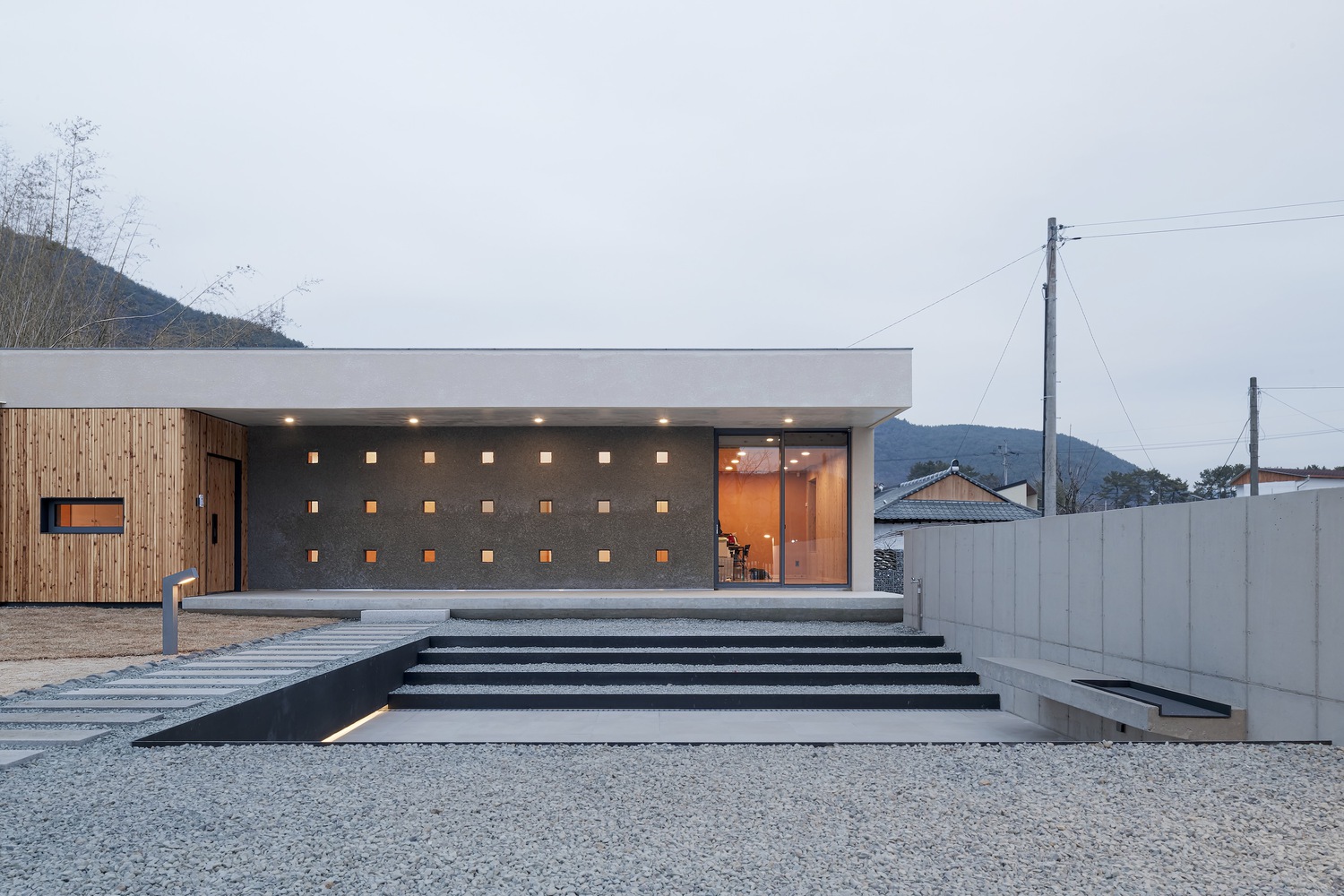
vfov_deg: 53.1
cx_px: 672
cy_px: 448
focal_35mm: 24
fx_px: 896
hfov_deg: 73.7
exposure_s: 1.3
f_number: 16
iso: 250
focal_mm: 24
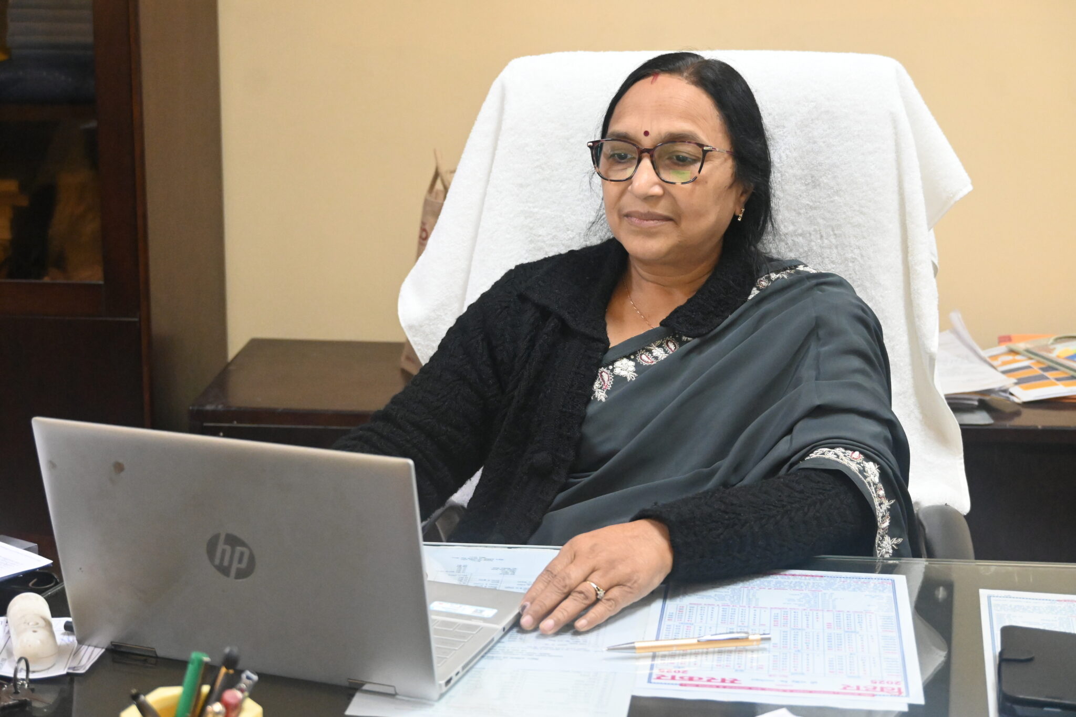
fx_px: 1793
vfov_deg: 22.6
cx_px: 538
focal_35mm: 60
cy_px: 358
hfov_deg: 33.4
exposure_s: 1/60
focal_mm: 40
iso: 5600
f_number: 4.5
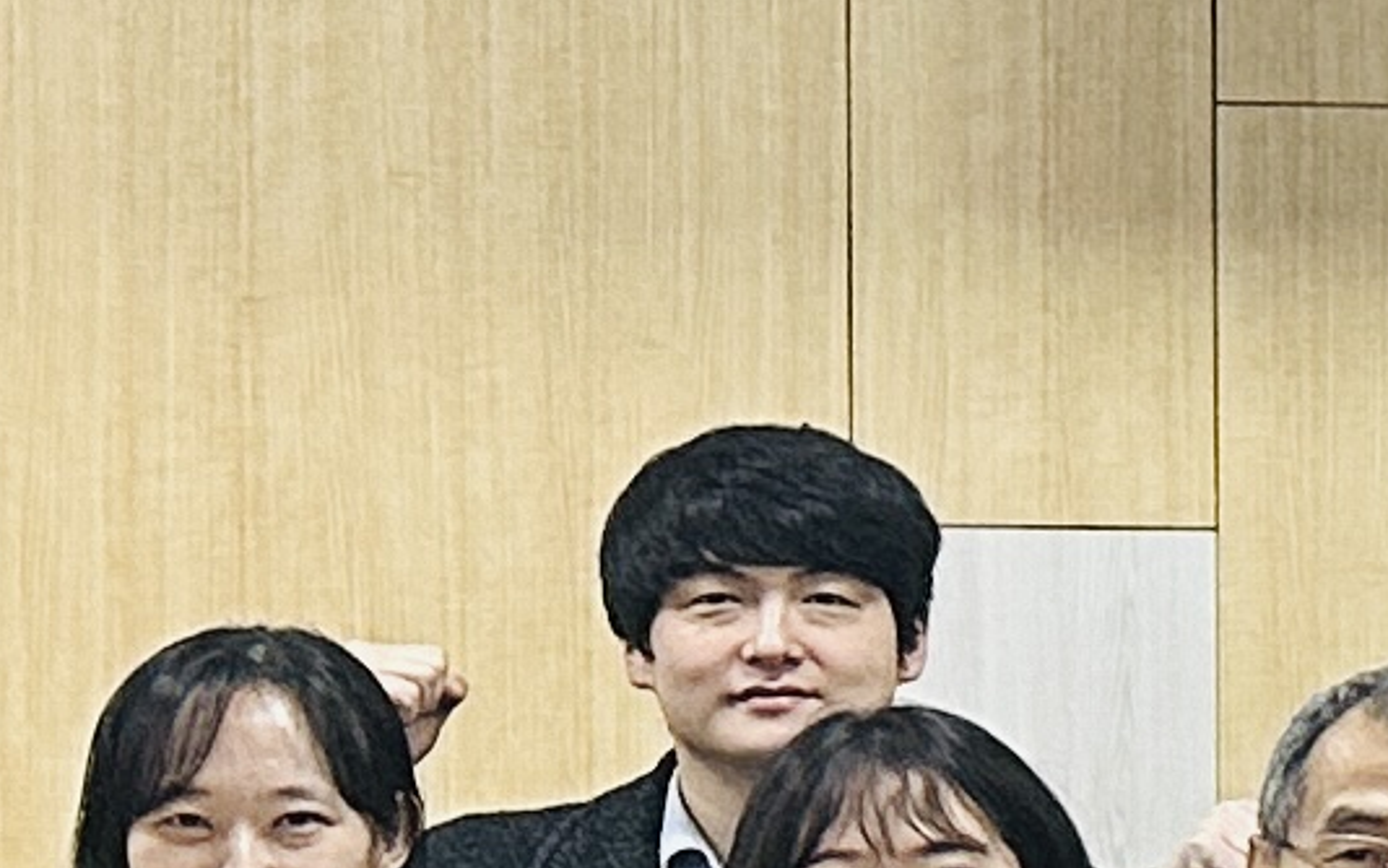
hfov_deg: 8.9
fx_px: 7264
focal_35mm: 192
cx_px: 4125
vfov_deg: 6.8
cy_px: 624
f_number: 1.78
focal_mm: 6.86
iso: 200
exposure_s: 1/120
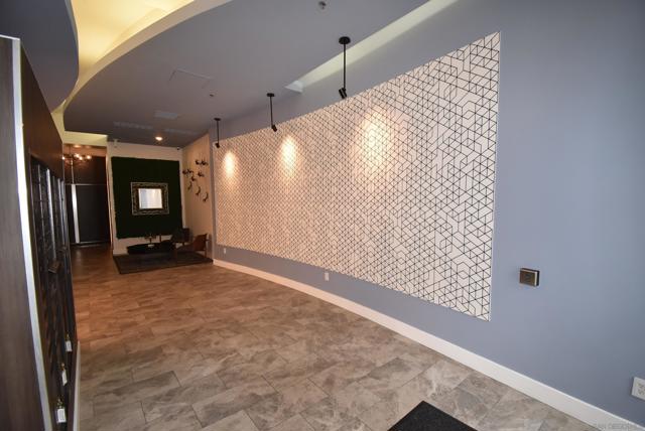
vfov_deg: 77.4
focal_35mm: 15
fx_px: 269
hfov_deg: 100.3
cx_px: 322
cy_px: 216
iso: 800
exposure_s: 1/100
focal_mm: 10
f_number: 5
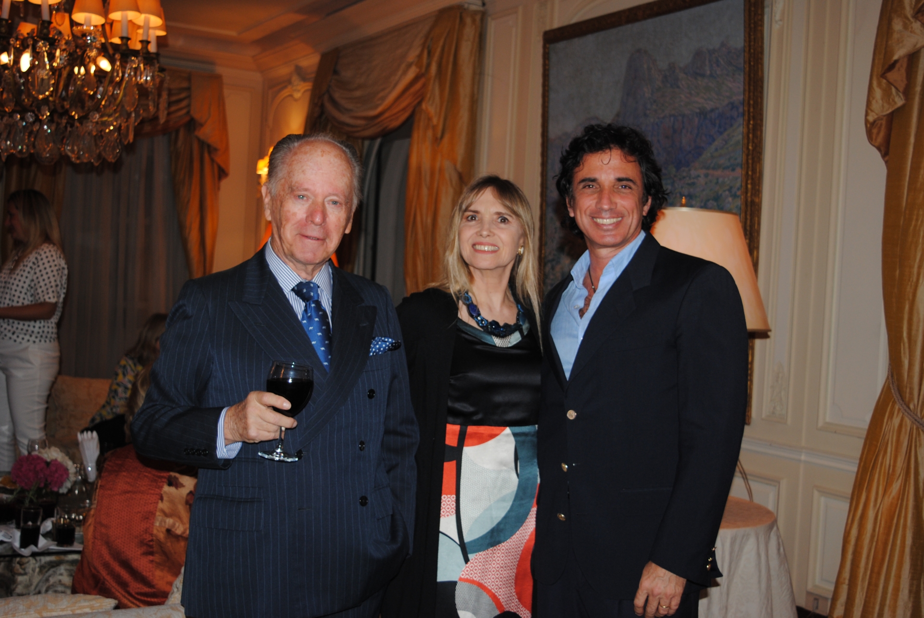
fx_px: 1118
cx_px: 462
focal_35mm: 44
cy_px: 309
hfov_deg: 44.9
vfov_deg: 30.9
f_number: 4.2
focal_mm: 29
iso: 200
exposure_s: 1/60
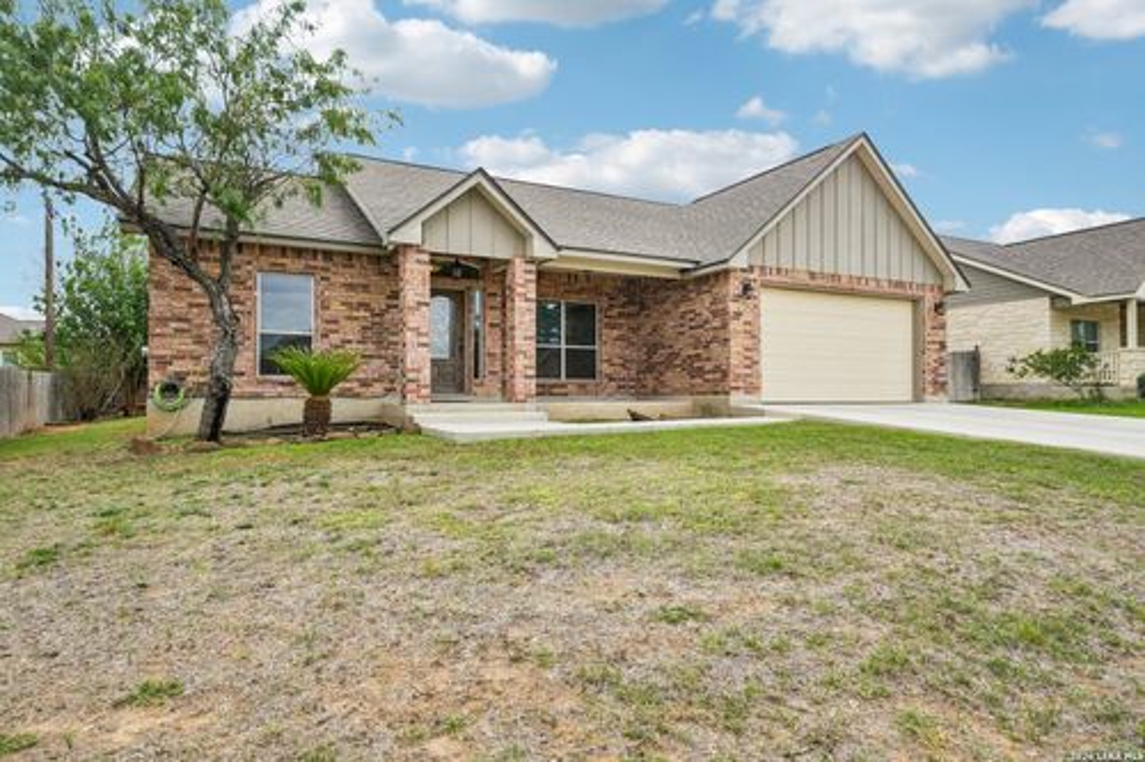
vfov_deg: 59.5
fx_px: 668
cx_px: 572
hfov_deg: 81.2
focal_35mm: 21
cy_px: 381
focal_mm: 21
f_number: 8
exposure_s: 1/1600
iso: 800
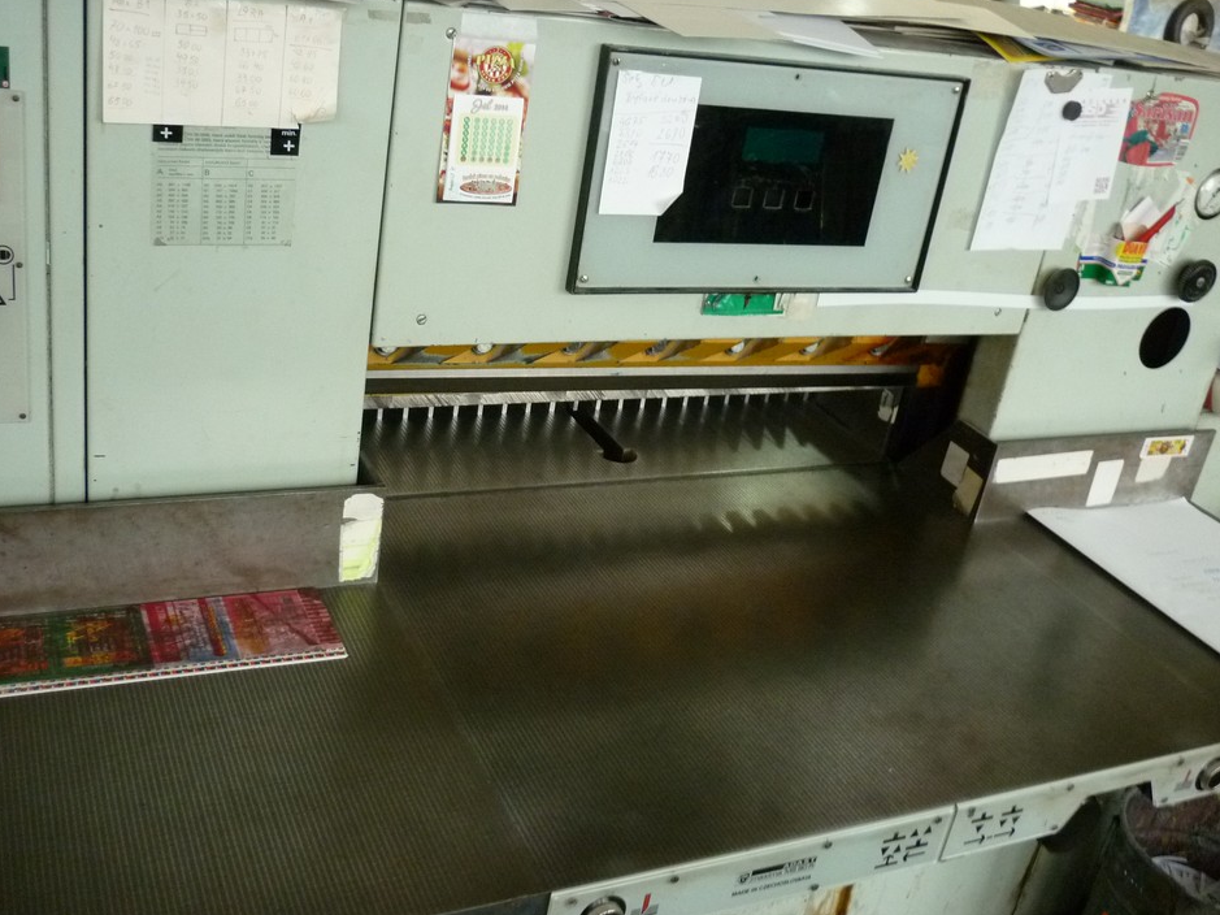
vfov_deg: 39.6
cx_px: 576
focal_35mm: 36
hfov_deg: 51.3
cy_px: 420
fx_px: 1269
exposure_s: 1/20
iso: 400
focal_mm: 5.5
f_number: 2.8
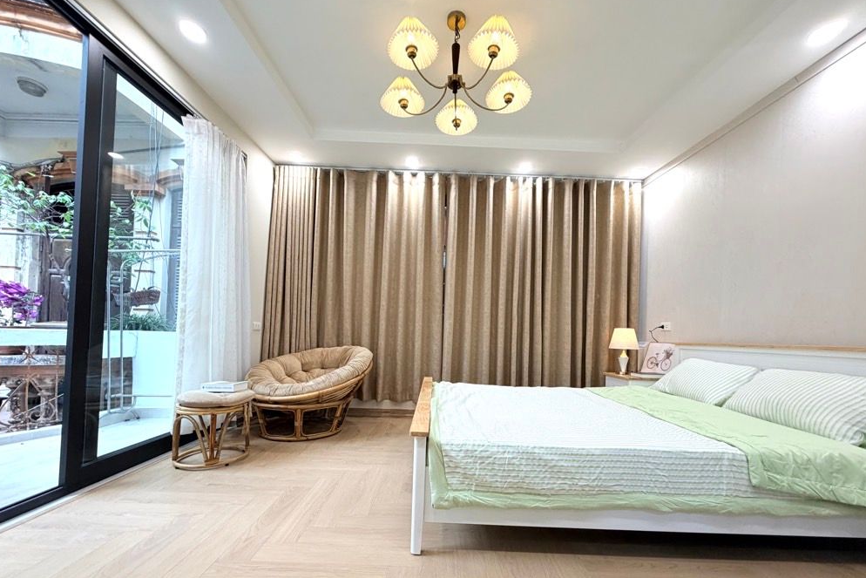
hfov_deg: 100.4
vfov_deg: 76.9
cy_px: 329
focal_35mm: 15
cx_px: 439
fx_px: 361
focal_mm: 2.22
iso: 100
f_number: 2.2
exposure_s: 1/100
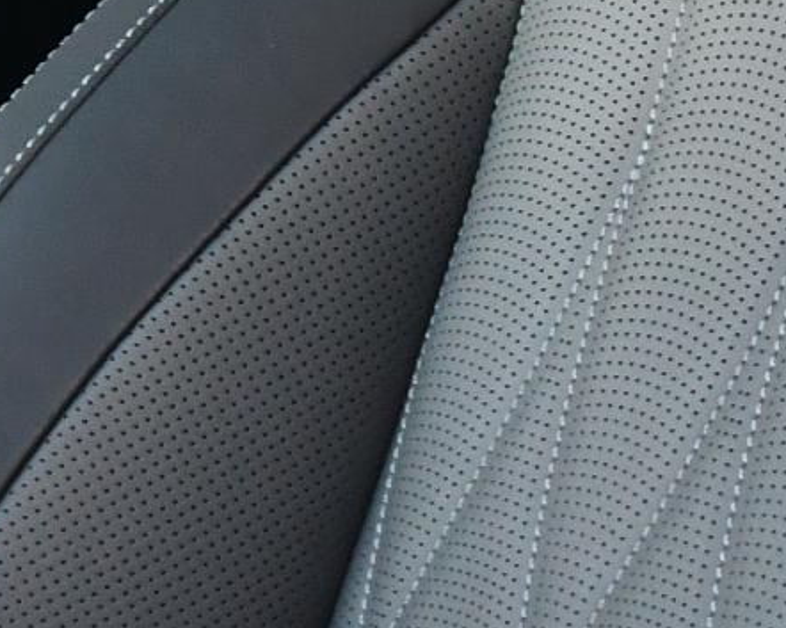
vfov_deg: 7.1
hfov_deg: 8.9
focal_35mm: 213
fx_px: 4952
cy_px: -365
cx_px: -221
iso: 1100
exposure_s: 1/40
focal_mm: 24
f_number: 3.8
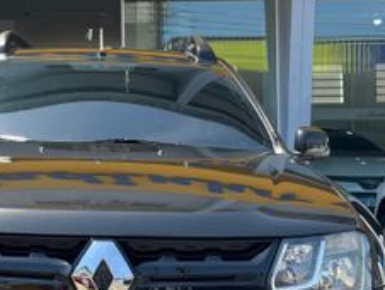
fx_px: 557
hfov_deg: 37.3
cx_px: 99
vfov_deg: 29.1
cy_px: 160
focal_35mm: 50
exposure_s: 1/1042
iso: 80
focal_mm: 6.76
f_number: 1.78
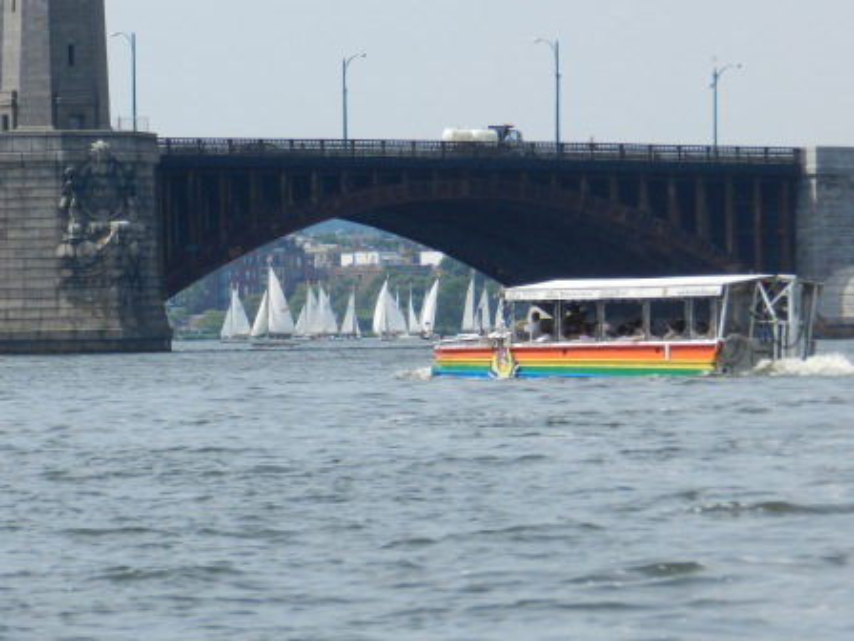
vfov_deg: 4.8
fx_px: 7623
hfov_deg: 6.4
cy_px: 320
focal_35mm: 309
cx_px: 427
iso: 160
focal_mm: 55
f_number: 5.4
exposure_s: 1/800
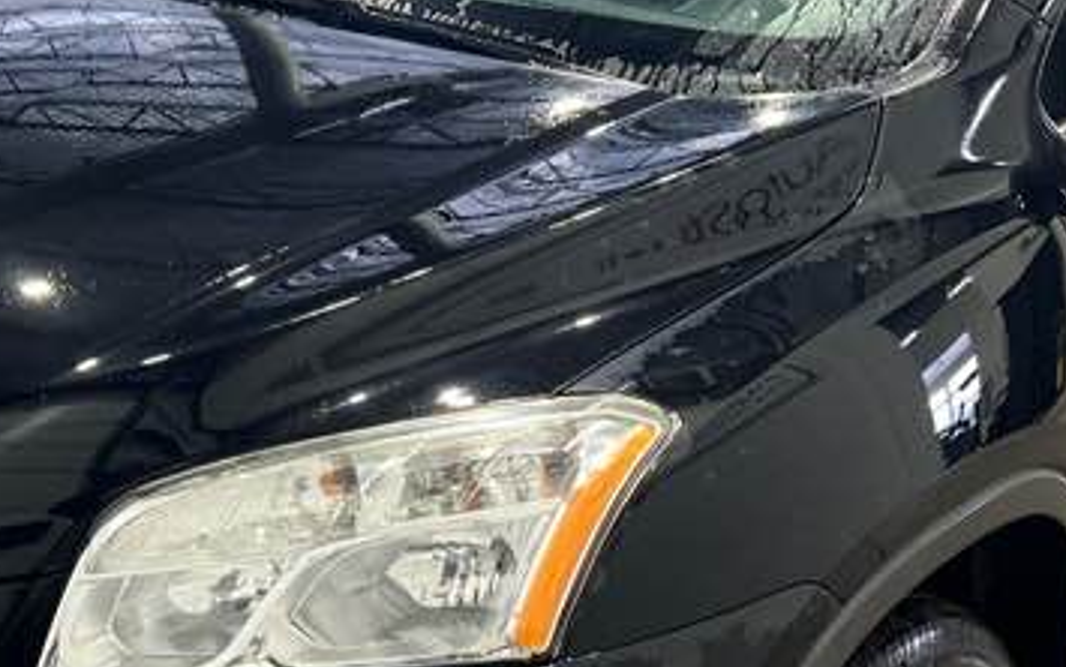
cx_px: 429
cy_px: 488
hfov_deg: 28.5
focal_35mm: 72
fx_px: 2092
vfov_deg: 18.0
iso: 125
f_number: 1.5
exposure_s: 1/60
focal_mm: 5.7
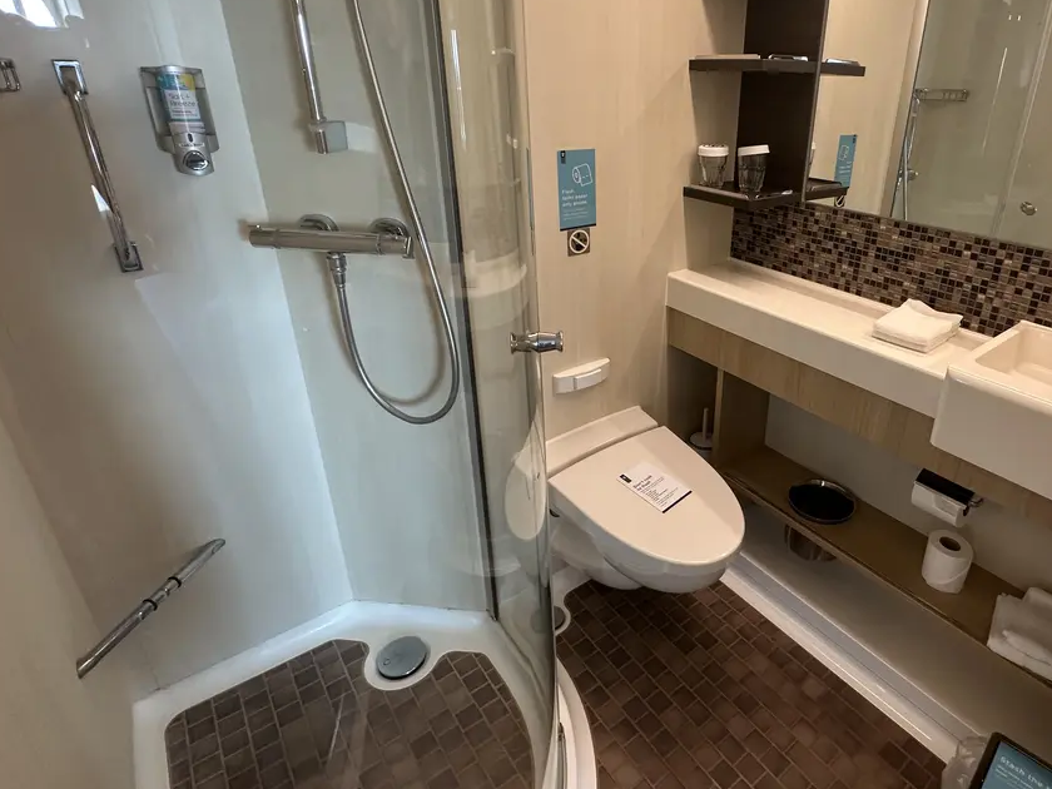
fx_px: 608
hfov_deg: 80.3
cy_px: 334
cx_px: 656
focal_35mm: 20
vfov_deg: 65.6
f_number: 2.2
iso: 200
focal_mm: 2.22
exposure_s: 1/60
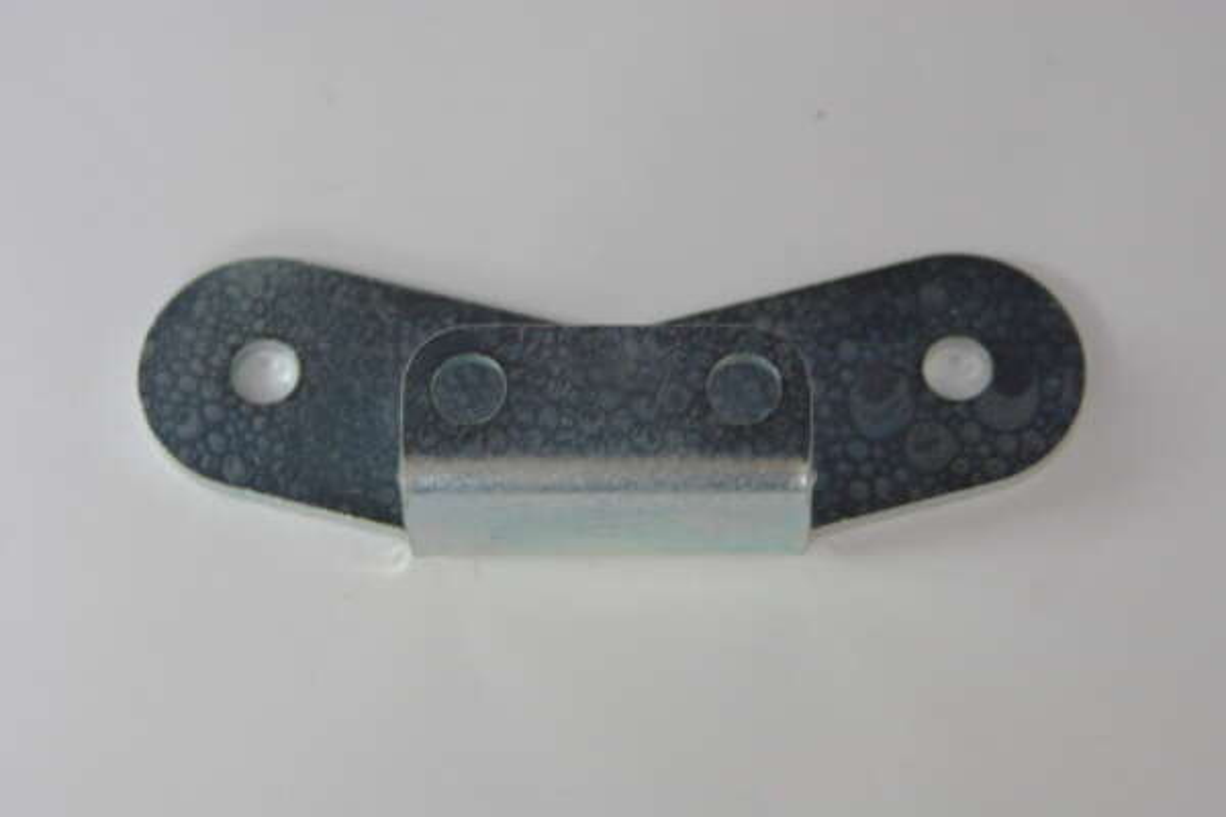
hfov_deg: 17.1
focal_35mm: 120
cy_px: 408
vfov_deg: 11.4
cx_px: 613
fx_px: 4086
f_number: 5.6
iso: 800
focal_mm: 80
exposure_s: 1/10
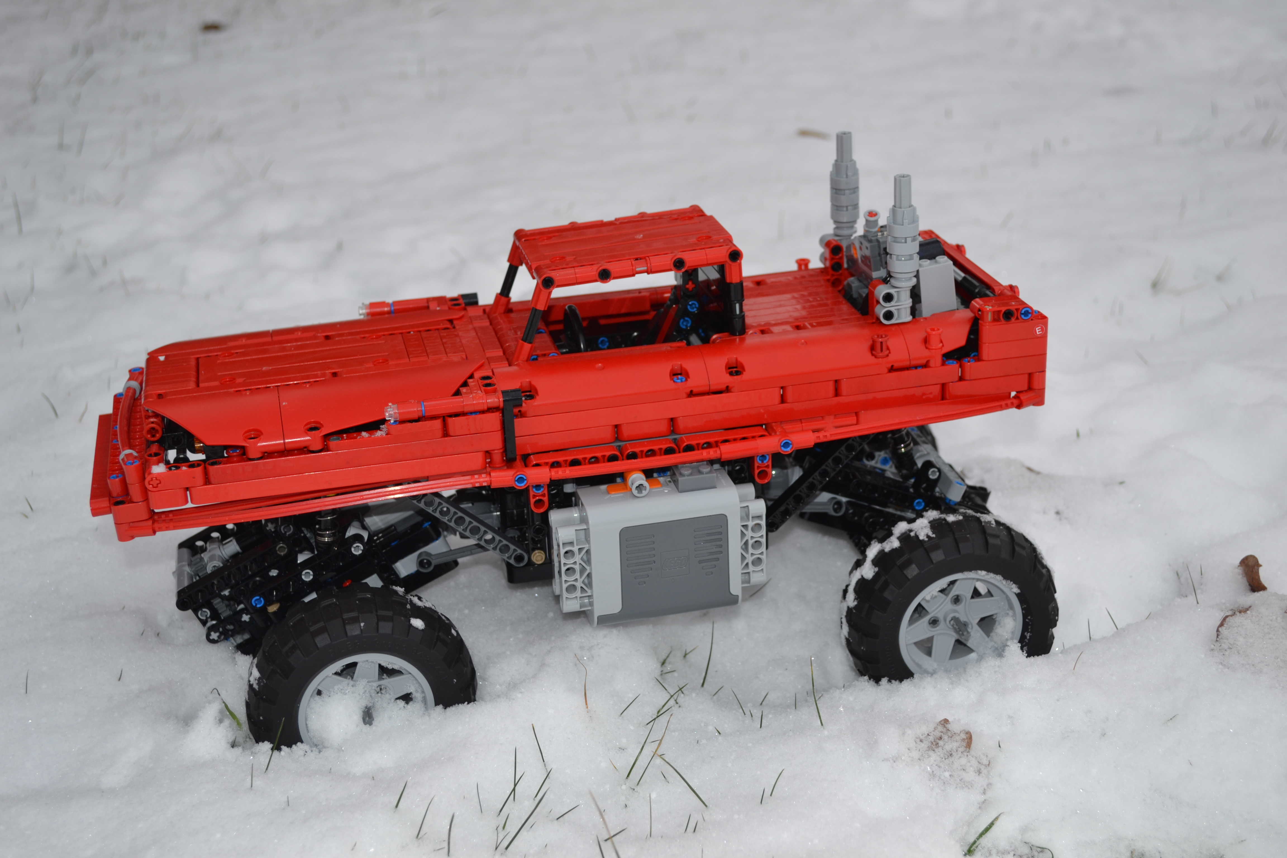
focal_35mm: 52
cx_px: 644
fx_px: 1877
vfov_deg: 25.8
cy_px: 429
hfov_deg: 37.9
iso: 110
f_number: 5
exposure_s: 1/200
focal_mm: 35
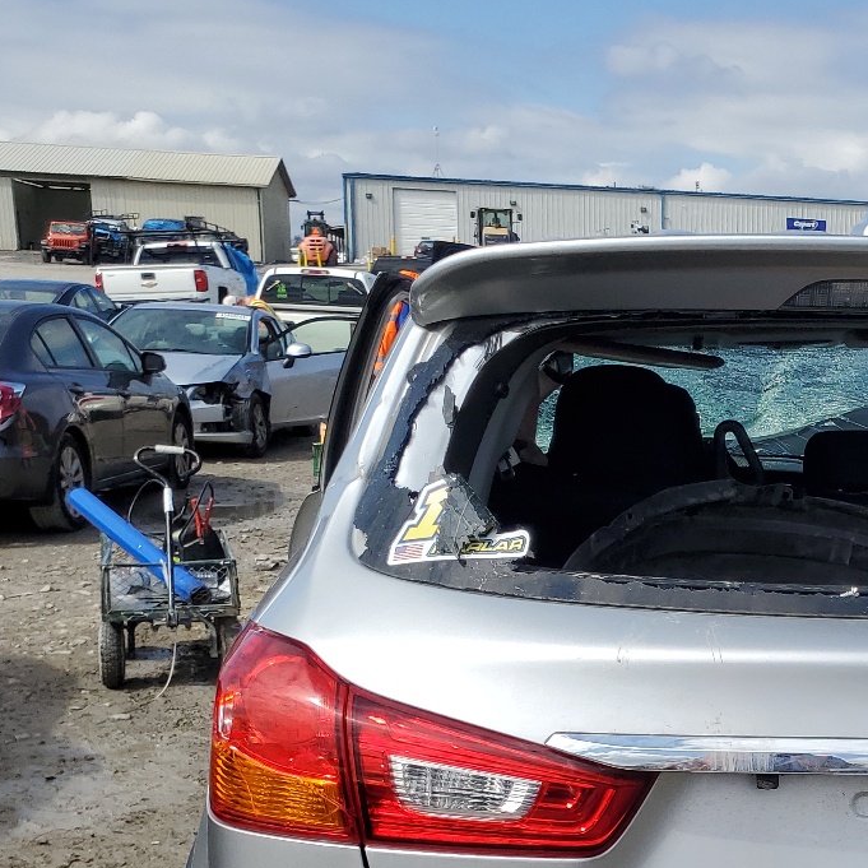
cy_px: 719
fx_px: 1532
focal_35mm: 54
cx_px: 848
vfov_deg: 30.7
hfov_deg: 29.7
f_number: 1.5
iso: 50
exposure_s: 1/5000
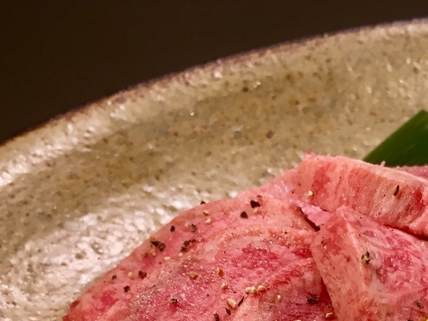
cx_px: 343
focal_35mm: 65
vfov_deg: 21.4
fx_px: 804
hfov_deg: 29.2
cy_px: 355
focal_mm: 4.15
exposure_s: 1/40
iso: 25
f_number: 2.2
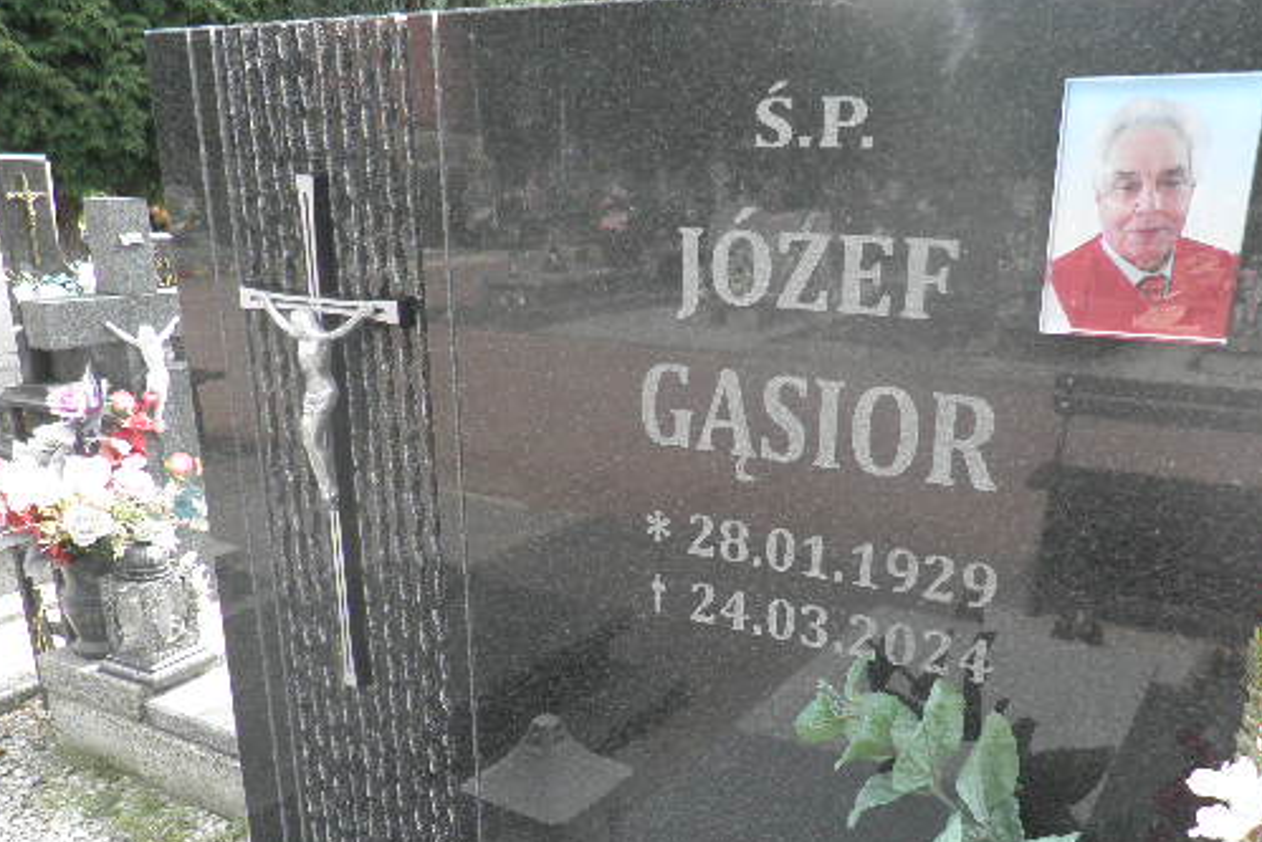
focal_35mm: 32
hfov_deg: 58.4
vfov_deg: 40.5
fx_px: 1122
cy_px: 574
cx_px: 731
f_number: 3.3
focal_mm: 4.3
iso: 64
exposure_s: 1/160
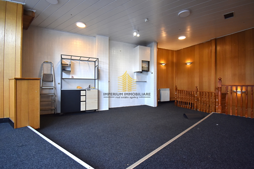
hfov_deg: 100.4
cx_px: 127
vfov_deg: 77.3
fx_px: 106
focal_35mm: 15
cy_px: 84
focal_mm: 10
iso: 800
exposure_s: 1/125
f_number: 4.5
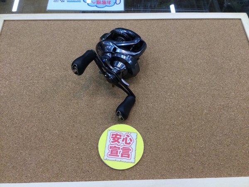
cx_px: 124
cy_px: 94
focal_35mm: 31
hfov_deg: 58.4
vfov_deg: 45.4
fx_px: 223
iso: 25
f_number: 2.4
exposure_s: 1/30
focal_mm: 3.3
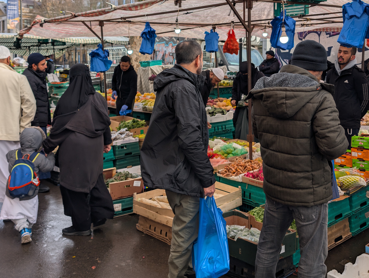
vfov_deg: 35.4
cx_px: 186
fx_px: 427
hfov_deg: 46.7
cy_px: 79
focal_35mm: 40
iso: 20
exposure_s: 1/433
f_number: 1.68
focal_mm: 6.9
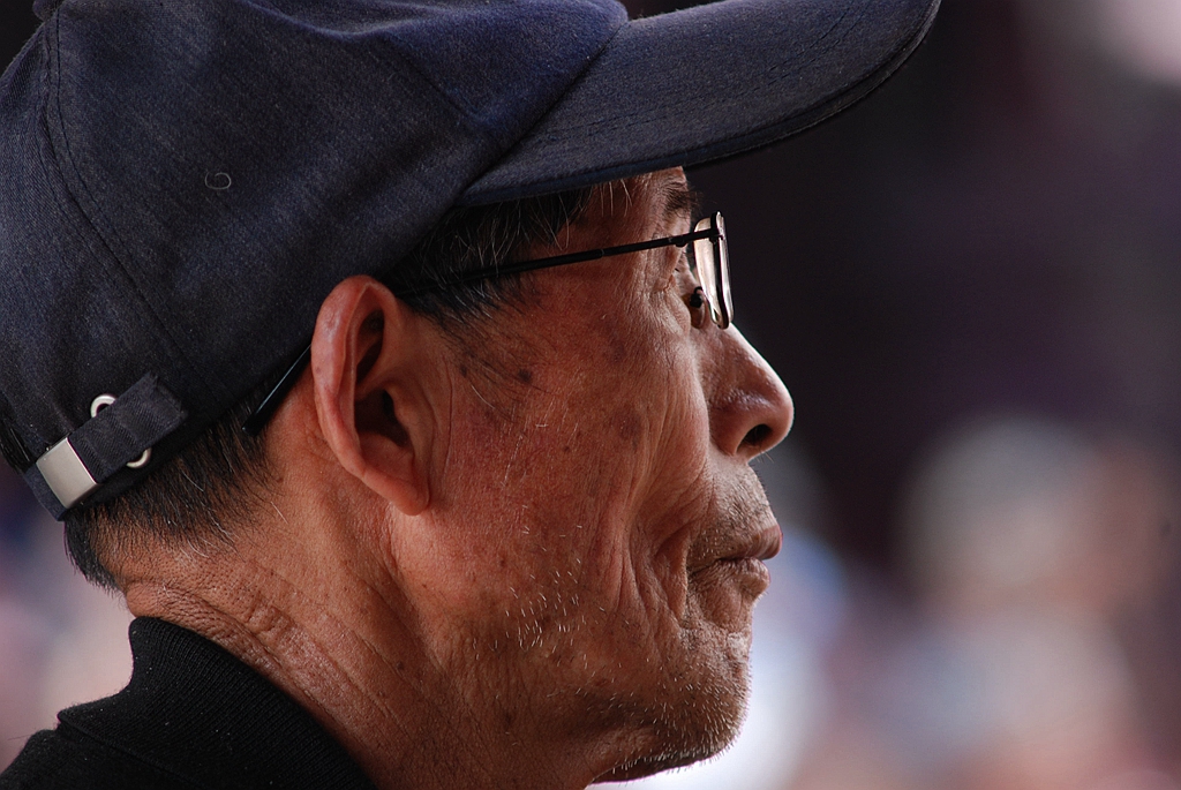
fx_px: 10344
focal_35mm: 315
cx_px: 590
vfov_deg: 4.4
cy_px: 395
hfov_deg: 6.5
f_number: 4
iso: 200
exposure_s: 1/160
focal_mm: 210
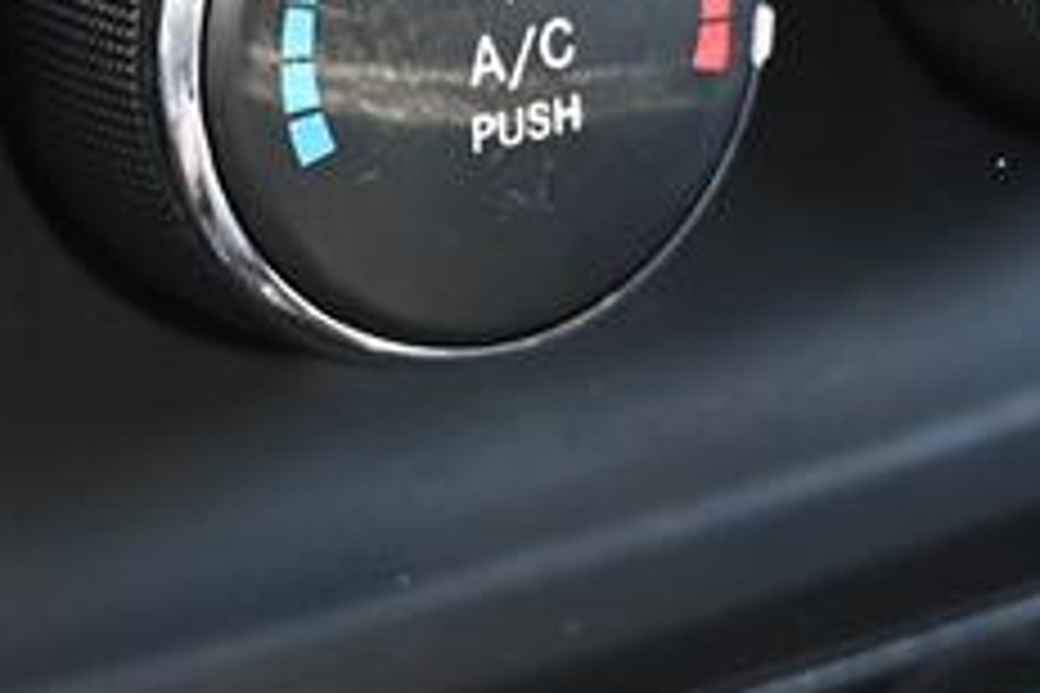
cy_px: 88
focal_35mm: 133
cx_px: 50
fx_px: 3842
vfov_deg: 10.3
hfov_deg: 15.2
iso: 1400
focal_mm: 24
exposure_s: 1/125
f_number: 4
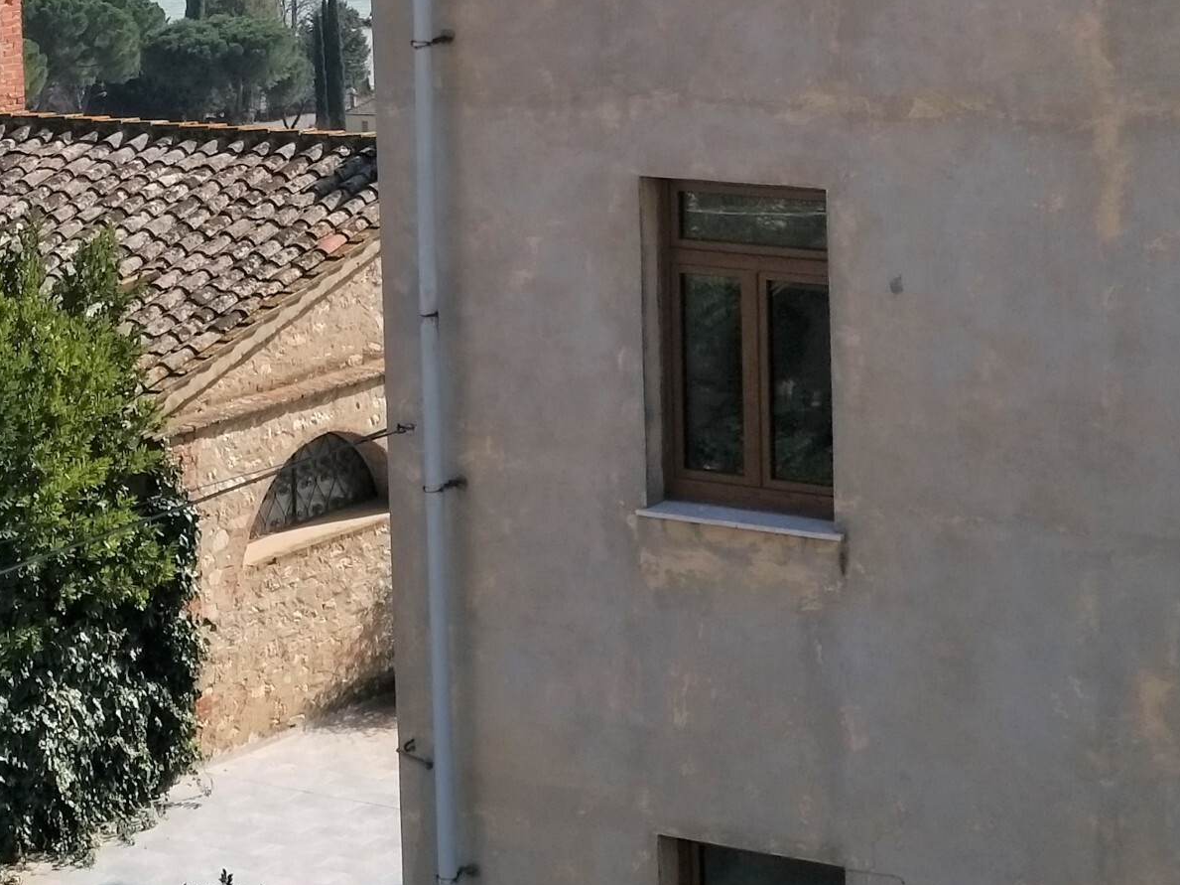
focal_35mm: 112
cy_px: -57
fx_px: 3817
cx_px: 187
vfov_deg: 13.0
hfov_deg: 17.4
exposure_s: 1/991
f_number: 2.4
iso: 40
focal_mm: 5.54
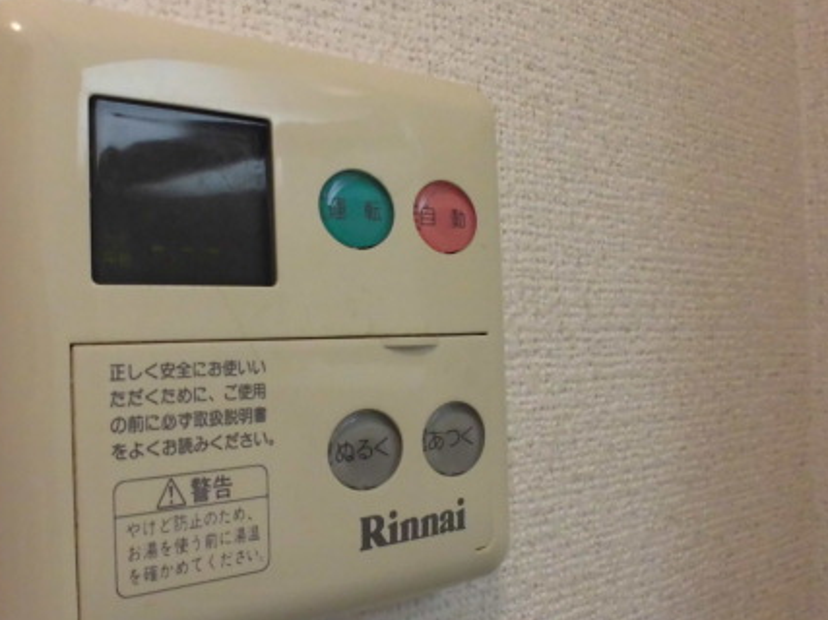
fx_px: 933
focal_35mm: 39
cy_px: 316
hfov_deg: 47.5
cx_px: 312
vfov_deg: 36.8
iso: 400
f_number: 3.5
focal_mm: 4.6
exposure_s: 1/60
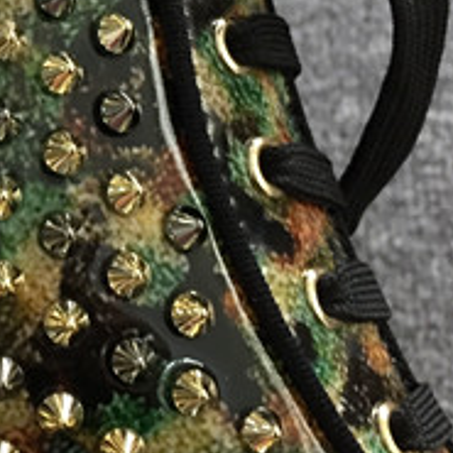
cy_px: 1
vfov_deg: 17.5
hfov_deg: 16.7
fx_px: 1436
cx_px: -162
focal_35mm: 97
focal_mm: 4.15
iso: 160
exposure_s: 1/33
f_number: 2.2
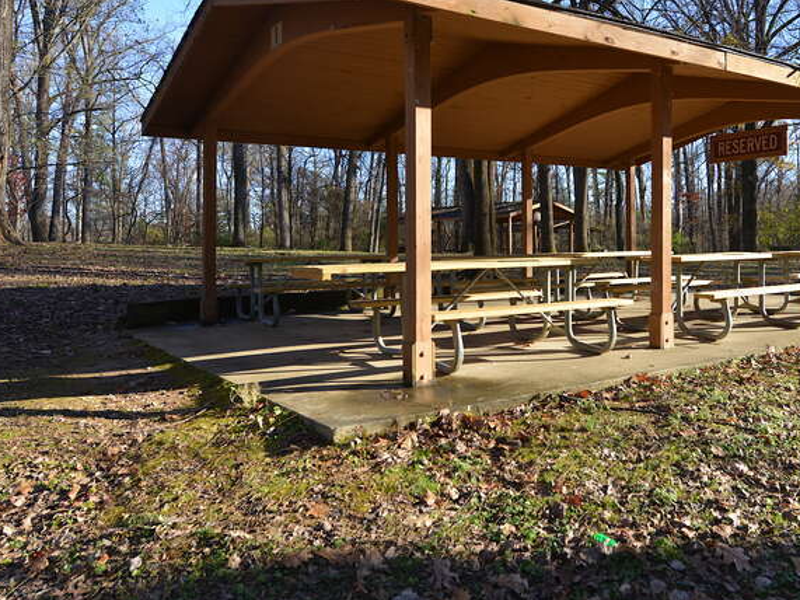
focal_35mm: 31
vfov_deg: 45.3
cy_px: 250
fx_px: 716
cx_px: 520
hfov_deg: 57.3
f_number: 7.1
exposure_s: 1/200
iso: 200
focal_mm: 23
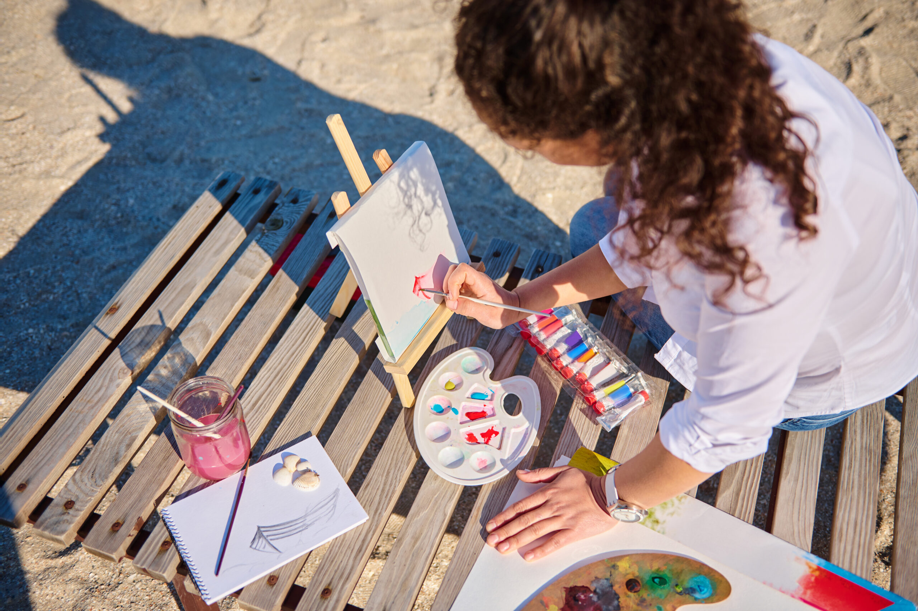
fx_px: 968
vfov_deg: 35.0
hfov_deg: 50.7
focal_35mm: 38
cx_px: 459
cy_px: 306
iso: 100
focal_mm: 38
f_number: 2.8
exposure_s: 1/2500
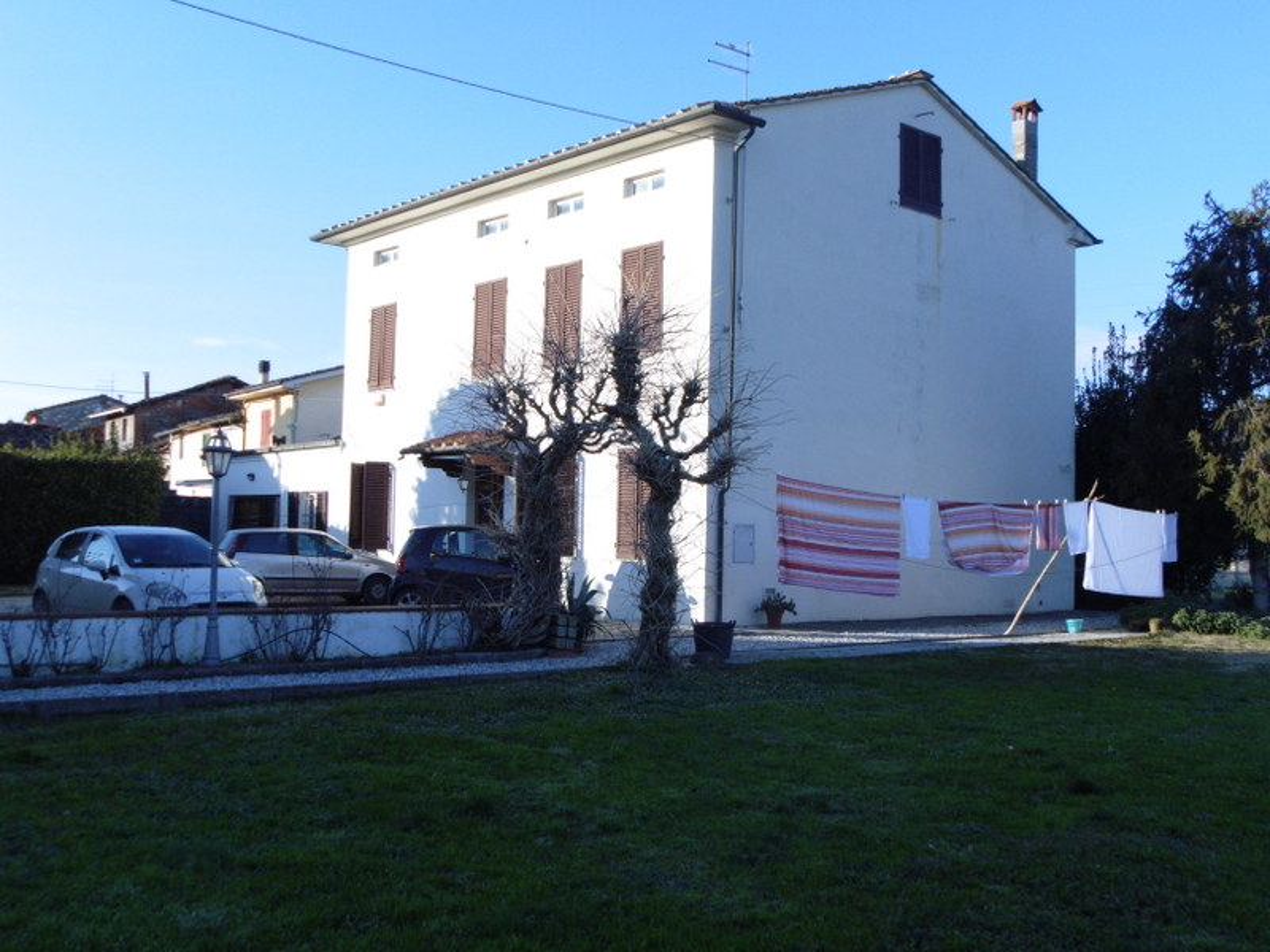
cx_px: 635
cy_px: 476
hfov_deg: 52.6
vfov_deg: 40.7
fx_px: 1284
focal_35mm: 35
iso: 100
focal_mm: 6.4
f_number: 3.5
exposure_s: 1/800
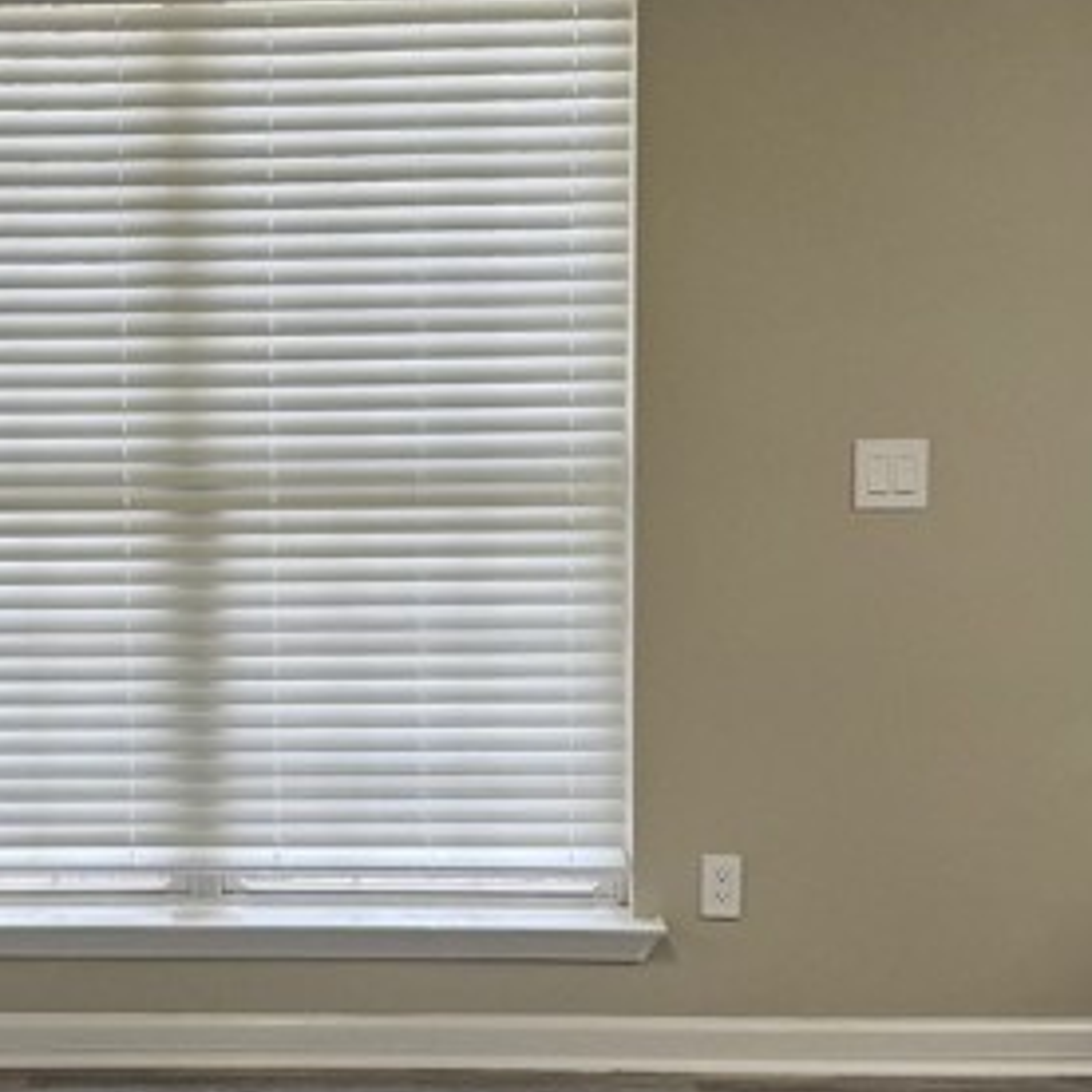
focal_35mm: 59
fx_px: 2106
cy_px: 502
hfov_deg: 28.4
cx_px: 210
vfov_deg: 29.1
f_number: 1.78
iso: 125
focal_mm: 6.76
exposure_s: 1/199
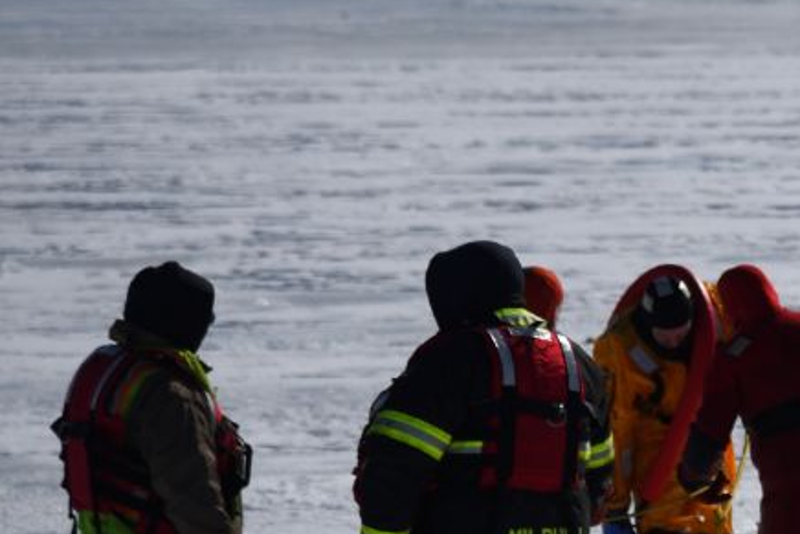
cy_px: 355
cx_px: 1613
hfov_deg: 3.6
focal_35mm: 564
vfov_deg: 2.4
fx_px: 12537
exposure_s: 1/3200
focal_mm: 120
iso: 100
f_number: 4
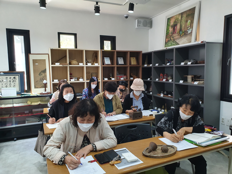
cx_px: 116
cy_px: 87
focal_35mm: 26
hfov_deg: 67.3
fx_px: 174
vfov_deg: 53.1
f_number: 2.4
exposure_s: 1/40
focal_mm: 4.32
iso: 200
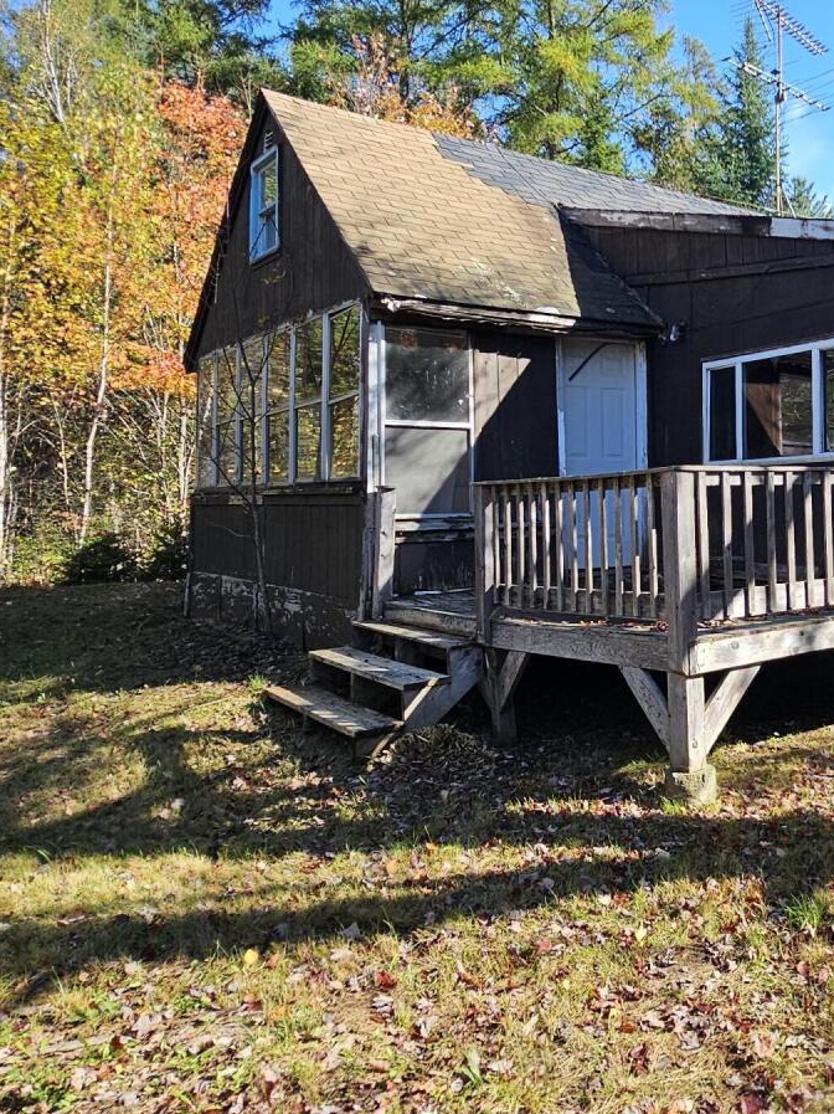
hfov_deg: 42.5
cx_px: 807
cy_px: 457
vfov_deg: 61.3
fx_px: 932
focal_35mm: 29
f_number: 2.2
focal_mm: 2.2
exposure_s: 1/752
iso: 50
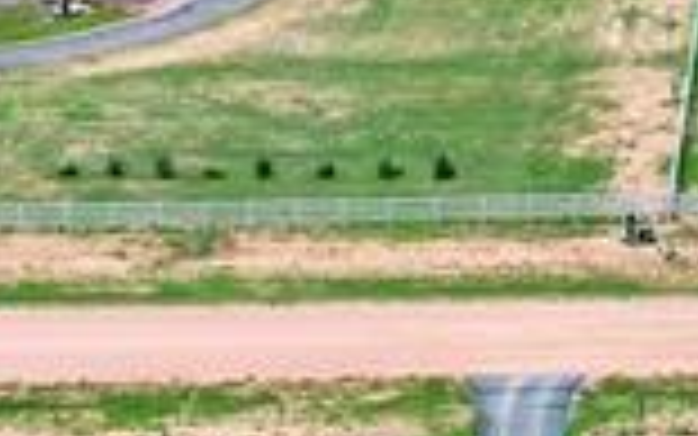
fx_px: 2816
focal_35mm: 148
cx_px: 739
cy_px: -485
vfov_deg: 8.4
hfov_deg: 13.9
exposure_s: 1/3200
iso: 100
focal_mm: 8.38
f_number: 2.8
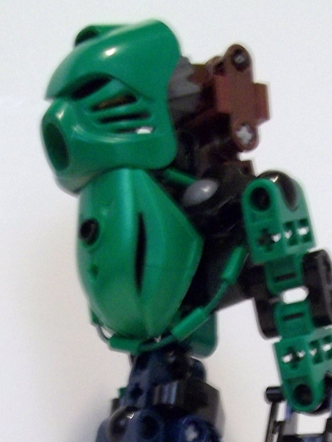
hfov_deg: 16.4
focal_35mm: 90
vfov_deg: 19.7
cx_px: 138
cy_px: 608
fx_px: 1151
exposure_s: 1/10
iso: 160
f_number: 2.9
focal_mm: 5.7
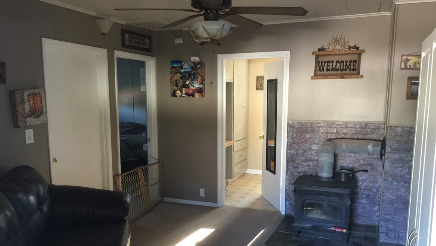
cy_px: 153
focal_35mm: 32
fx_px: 370
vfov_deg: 36.5
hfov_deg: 61.0
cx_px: 216
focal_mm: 4.15
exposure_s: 1/15
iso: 80
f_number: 2.2
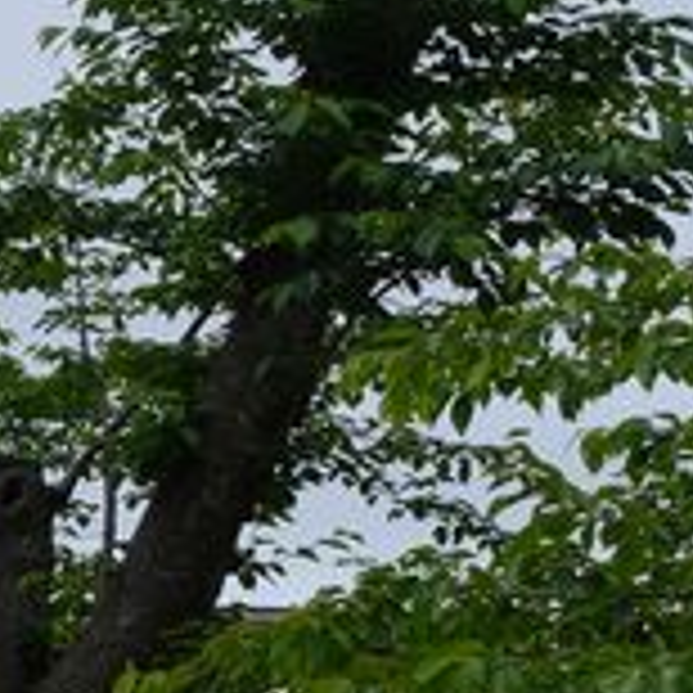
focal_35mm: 137
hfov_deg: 10.4
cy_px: 160
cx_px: -1134
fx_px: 3103
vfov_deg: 12.7
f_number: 7.1
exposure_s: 1/400
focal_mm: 20.2
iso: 320
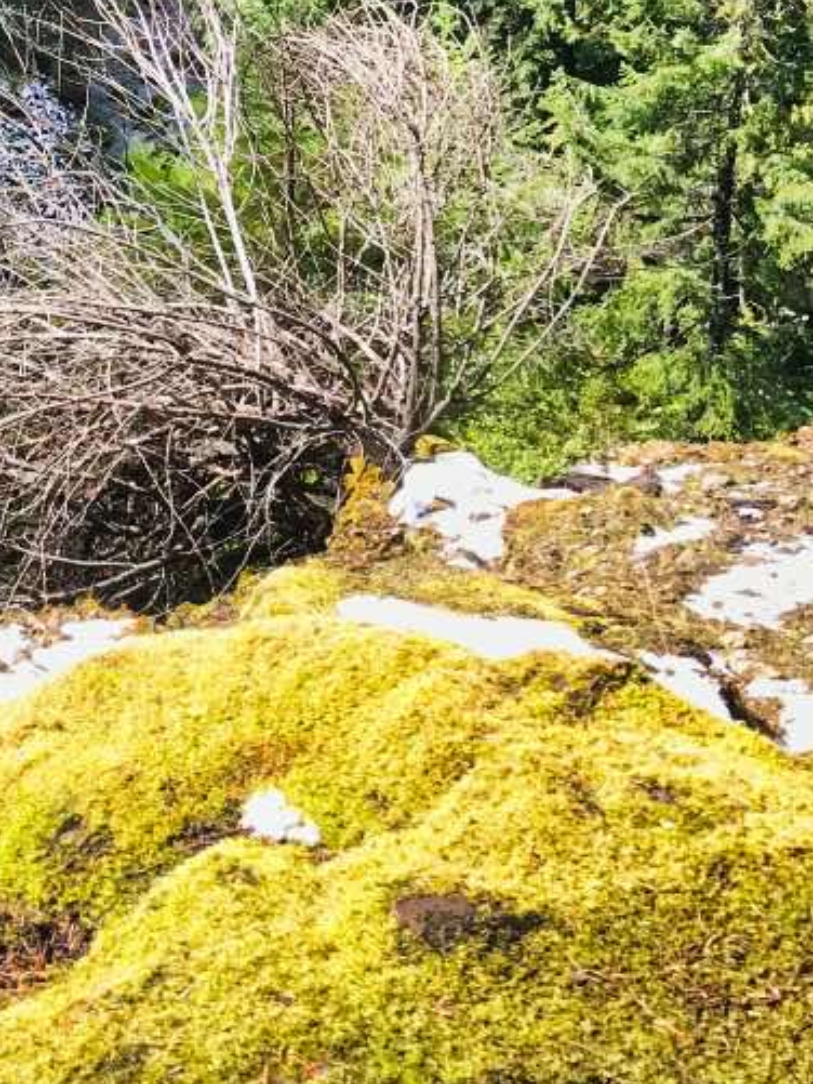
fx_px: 2097
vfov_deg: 26.4
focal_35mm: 67
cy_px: -141
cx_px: -82
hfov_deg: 20.9
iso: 20
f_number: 1.8
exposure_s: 1/720
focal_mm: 3.99
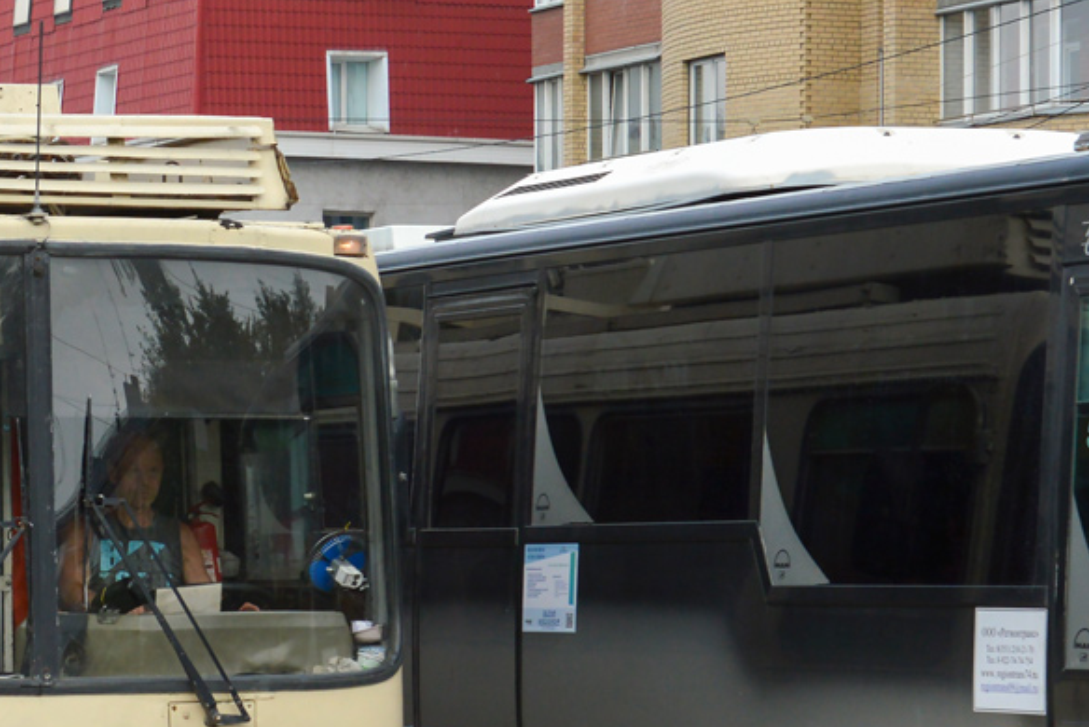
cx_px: -222
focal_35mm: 173
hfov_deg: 11.6
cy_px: 399
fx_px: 5244
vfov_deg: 7.9
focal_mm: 45
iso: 200
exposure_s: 1/500
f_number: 7.1
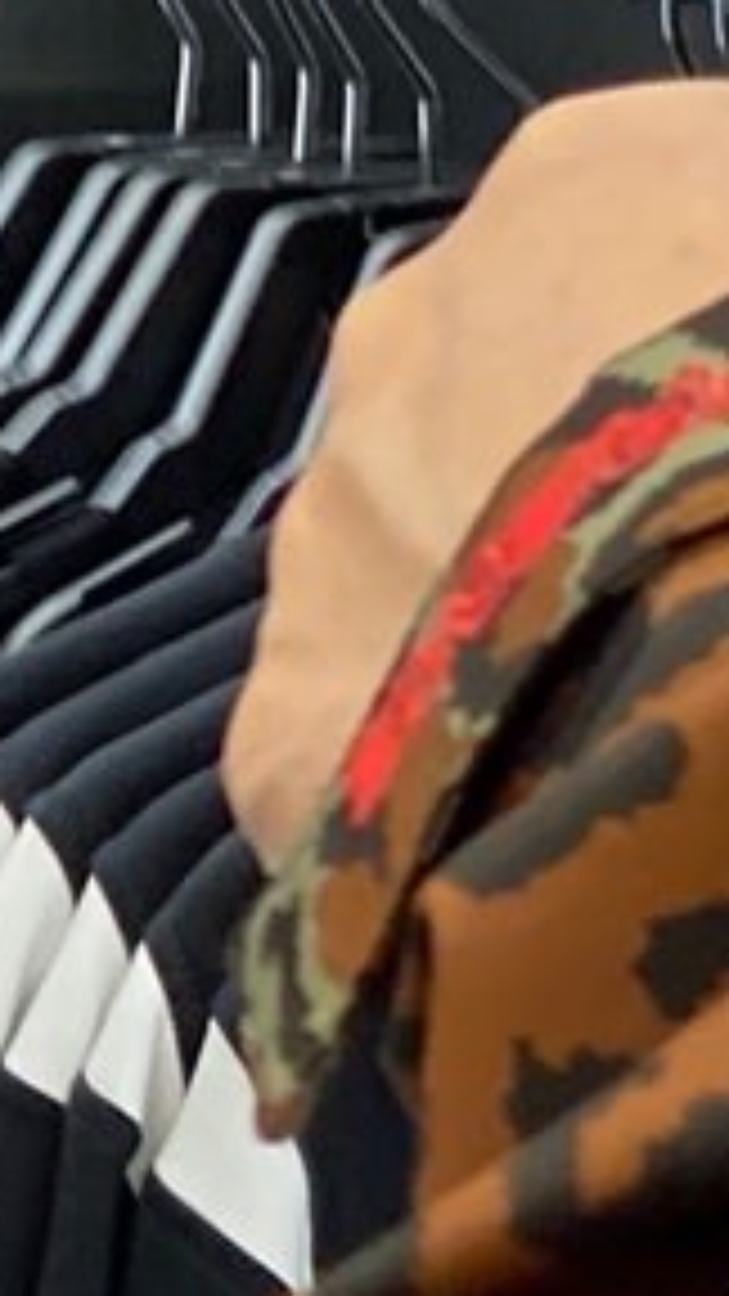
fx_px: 10825
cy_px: 990
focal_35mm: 315
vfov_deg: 6.8
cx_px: -2624
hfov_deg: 3.6
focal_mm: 6
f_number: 2
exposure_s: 1/100
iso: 80
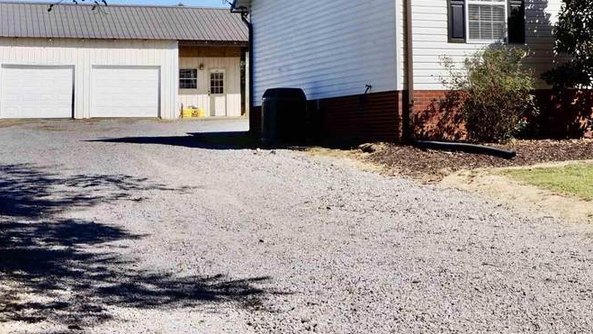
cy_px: 10
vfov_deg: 18.4
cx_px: 450
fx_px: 1007
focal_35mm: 64
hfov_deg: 32.2
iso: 100
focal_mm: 21
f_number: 14
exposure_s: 1/100
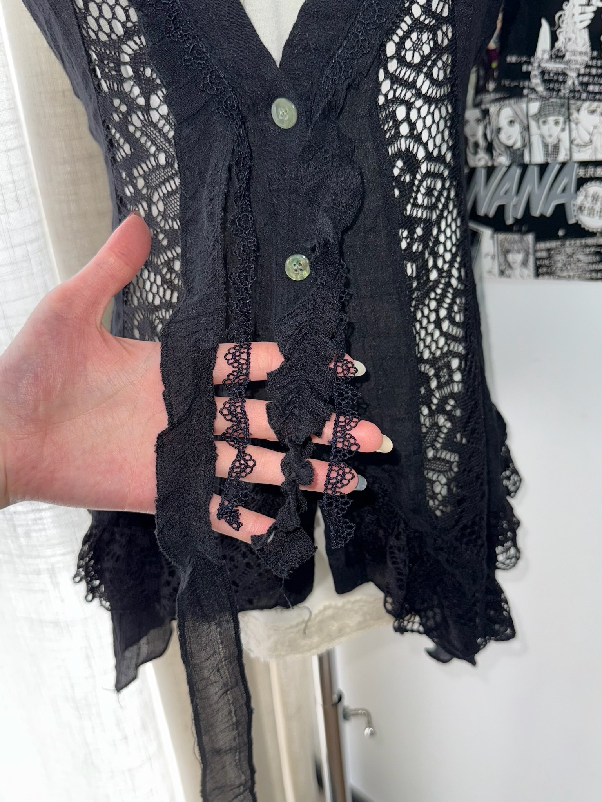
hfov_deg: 56.8
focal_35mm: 24
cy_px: 401
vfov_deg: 71.6
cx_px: 301
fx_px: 557
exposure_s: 1/61
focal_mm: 6.76
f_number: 1.78
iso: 64
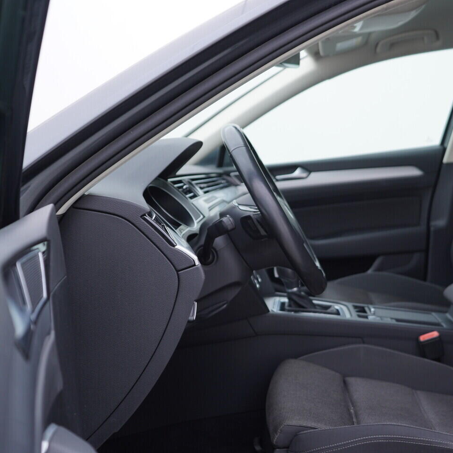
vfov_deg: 36.8
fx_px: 681
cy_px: 226
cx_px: 317
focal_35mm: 46
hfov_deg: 36.2
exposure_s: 1/50
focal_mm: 24
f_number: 3.2
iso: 125
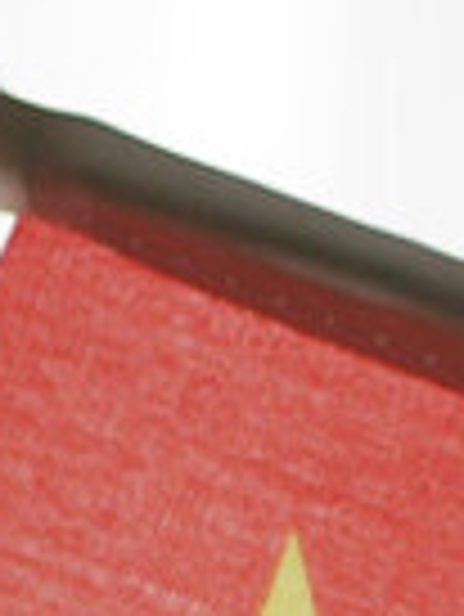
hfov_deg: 1.2
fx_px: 22555
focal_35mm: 1264
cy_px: 1747
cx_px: 1667
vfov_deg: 1.6
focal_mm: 100
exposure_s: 1/160
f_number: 2.8
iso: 100
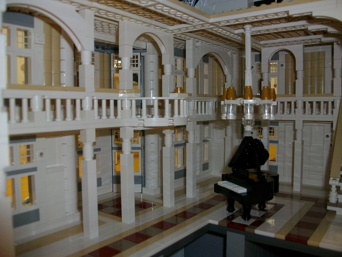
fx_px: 316
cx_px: 171
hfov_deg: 56.8
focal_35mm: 32
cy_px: 128
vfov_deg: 44.2
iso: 200
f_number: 2.9
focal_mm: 5.7
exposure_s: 1/64
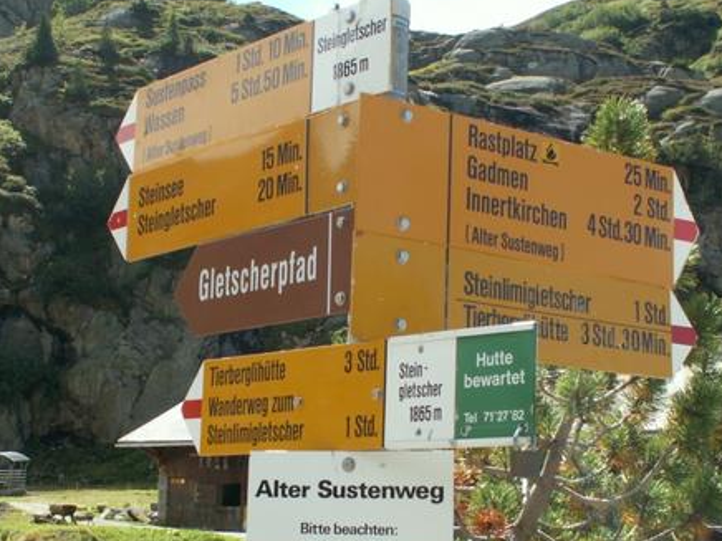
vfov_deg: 21.3
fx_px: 1439
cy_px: 344
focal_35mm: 69
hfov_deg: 28.2
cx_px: 358
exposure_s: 1/125
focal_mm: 7.74
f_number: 5.6
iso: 50
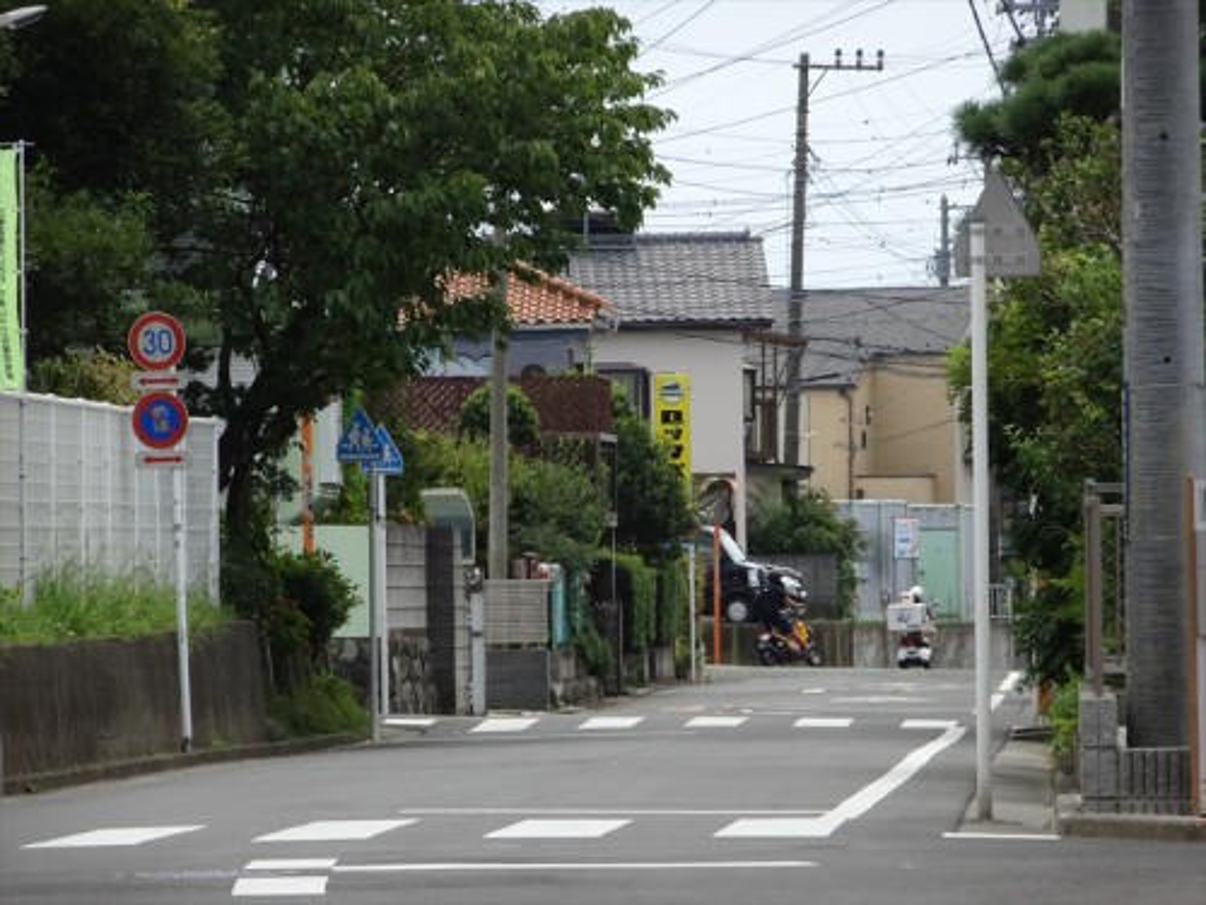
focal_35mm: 290
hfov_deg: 6.8
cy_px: 452
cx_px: 603
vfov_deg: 5.1
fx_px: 10103
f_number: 6.3
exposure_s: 1/250
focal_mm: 49.49
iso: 80
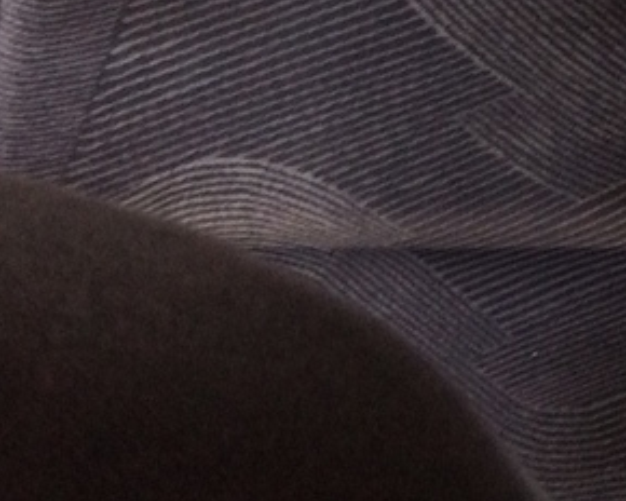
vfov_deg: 11.2
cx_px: 1297
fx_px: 2316
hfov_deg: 13.1
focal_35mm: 125
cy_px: -501
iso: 64
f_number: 2.2
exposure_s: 1/100
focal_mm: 4.15
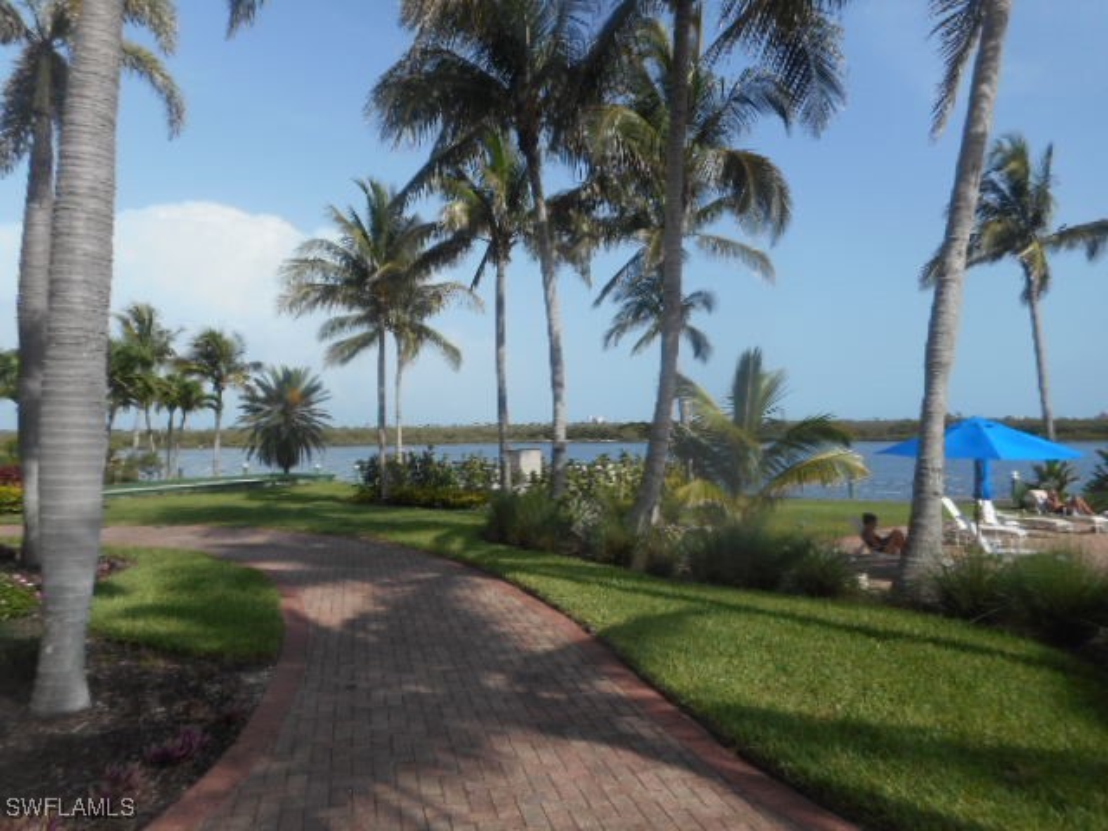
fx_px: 800
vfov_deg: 54.9
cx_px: 554
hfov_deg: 69.4
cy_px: 416
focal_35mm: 25
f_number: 3.7
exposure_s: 1/800
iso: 80
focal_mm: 4.5
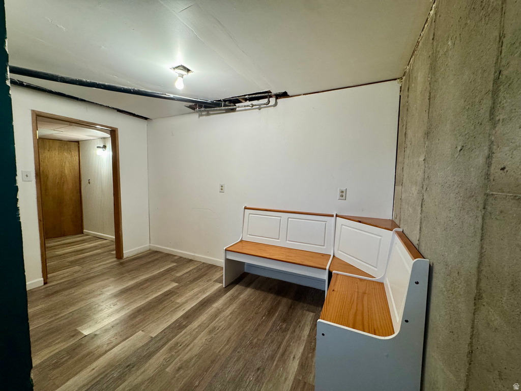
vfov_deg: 85.7
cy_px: 196
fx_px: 211
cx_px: 260
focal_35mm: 14
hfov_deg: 102.1
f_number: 2.2
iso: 250
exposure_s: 1/60
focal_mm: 2.22
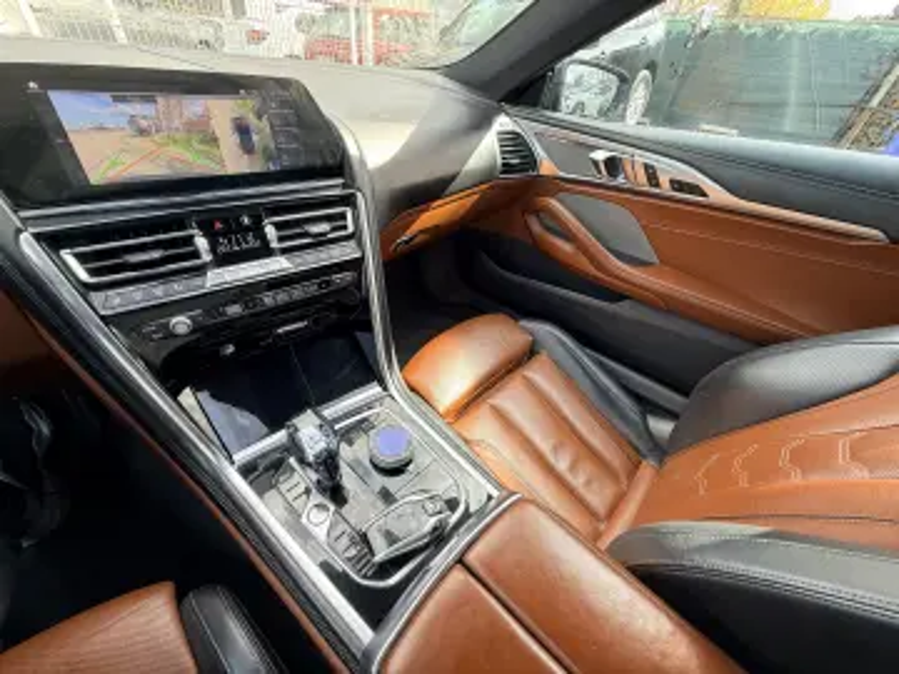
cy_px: 337
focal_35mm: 14
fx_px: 364
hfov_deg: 102.1
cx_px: 450
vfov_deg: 85.7
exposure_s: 1/99
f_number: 2.2
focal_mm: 2.22
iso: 64
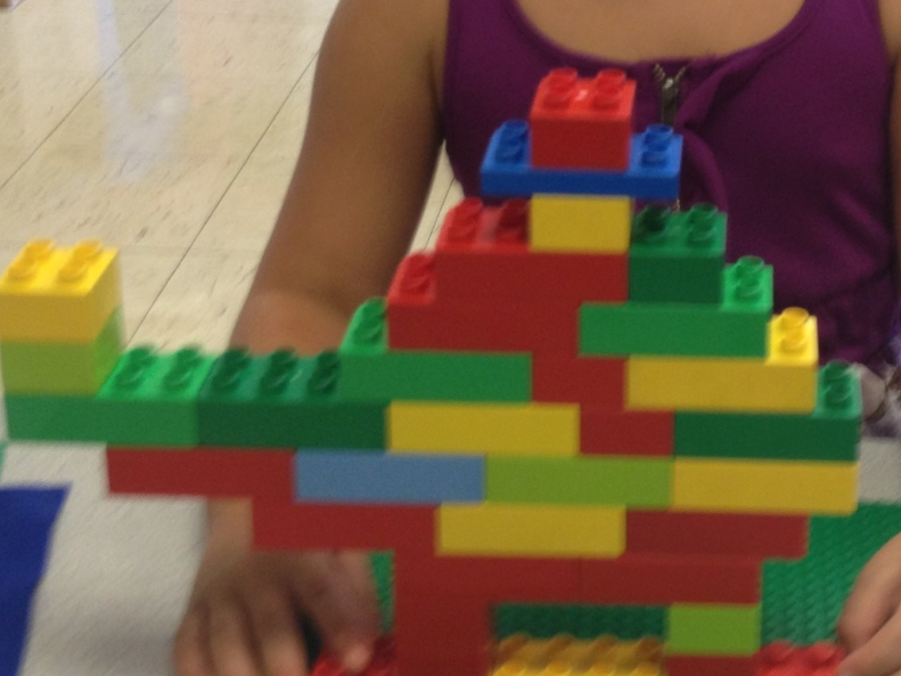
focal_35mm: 85
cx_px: 783
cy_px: 72
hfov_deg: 22.5
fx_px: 2212
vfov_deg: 17.1
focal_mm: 4.28
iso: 64
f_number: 2.4
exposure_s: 1/20
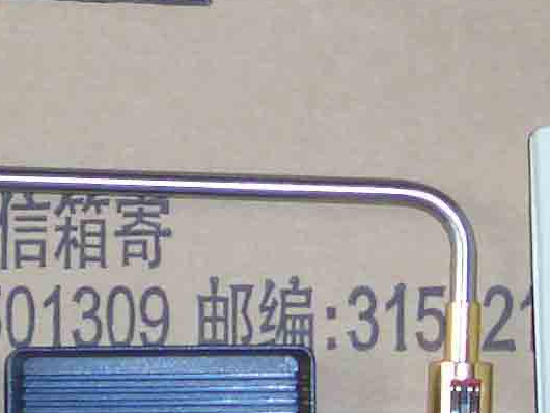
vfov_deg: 7.0
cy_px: 43
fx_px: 3386
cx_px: 192
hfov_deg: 9.3
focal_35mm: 213
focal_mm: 8.2
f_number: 3.1
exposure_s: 1/60
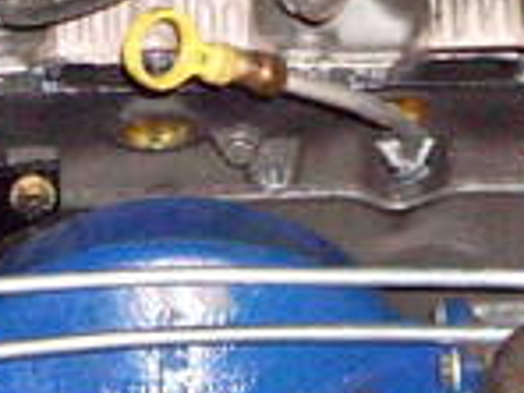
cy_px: -71
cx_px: 191
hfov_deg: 9.5
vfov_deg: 7.1
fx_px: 3149
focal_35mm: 208
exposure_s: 1/40
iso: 400
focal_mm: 6.2
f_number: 2.7
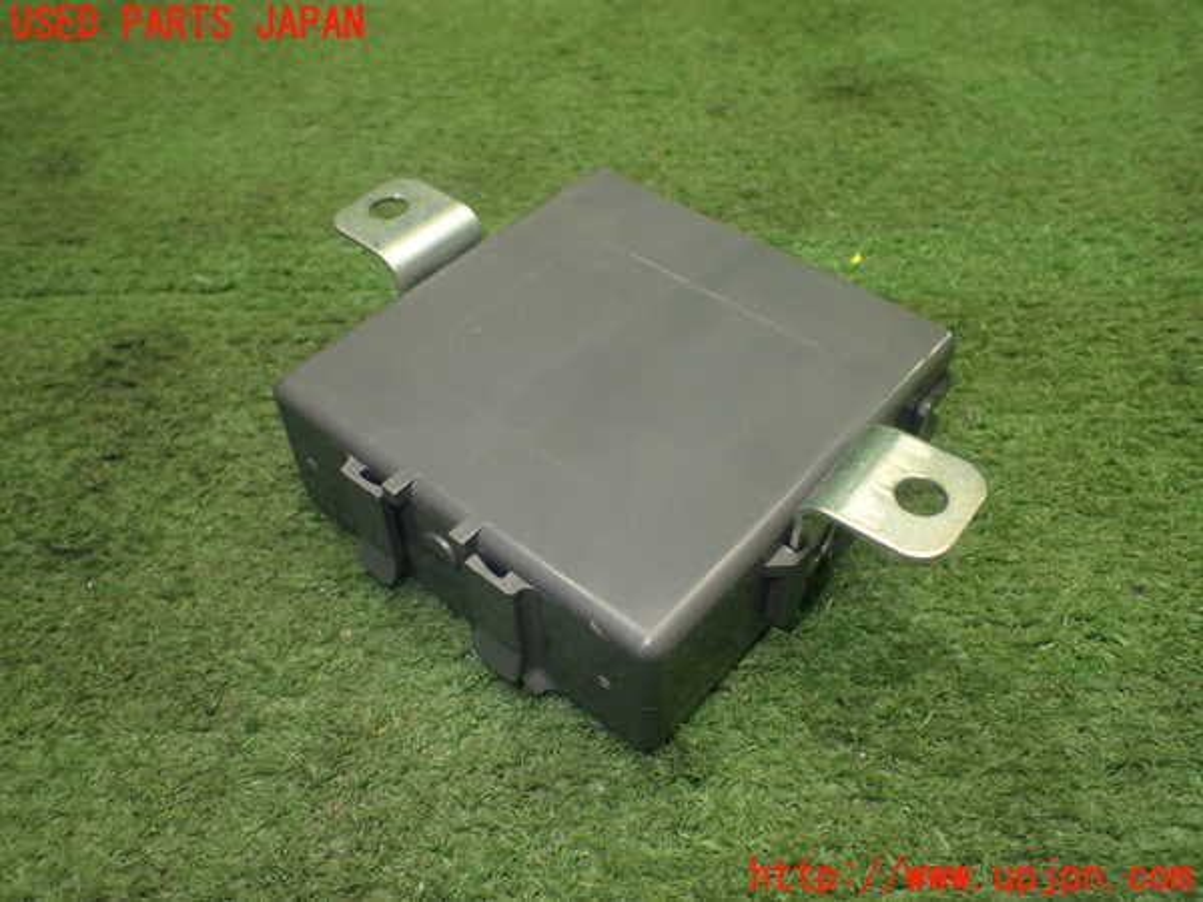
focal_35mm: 30
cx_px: 602
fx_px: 1043
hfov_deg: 60.0
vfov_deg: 46.8
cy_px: 451
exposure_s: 1/125
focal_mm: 5.4
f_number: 2.3
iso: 400
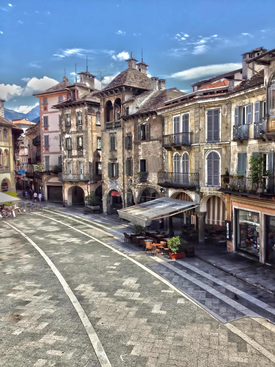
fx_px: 371
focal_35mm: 35
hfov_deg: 40.7
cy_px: 184
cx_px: 138
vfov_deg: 52.6
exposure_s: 1/1042
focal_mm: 4.28
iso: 50
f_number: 2.4
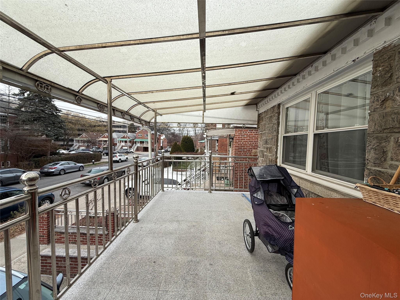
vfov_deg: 85.7
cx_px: 200
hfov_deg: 102.1
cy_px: 150
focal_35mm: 14
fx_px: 162
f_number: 2.2
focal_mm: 2.22
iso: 50
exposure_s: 1/554
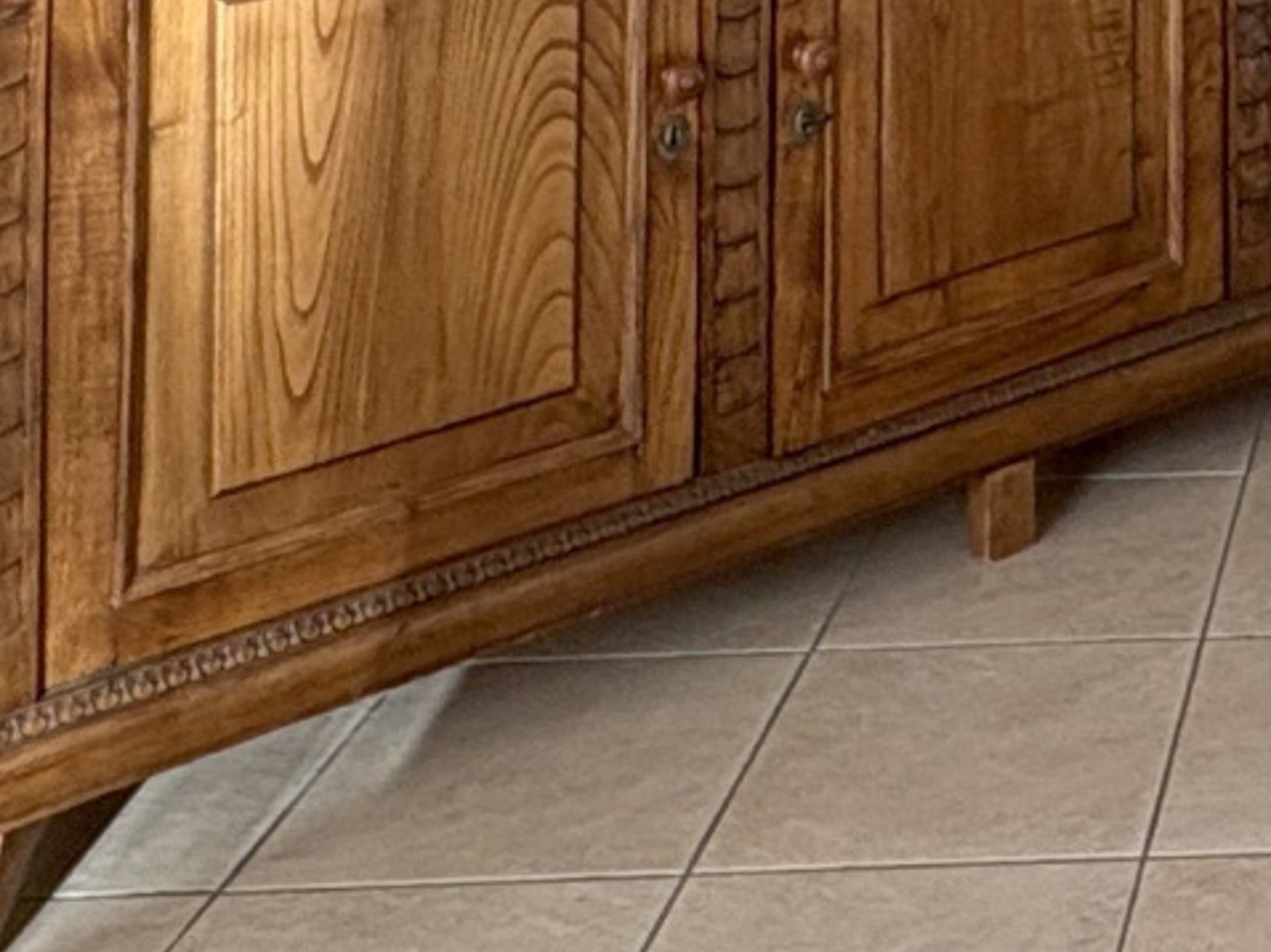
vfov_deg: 16.4
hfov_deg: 22.6
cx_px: 1742
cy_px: -763
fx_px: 2752
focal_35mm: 75
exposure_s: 1/99
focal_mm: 2.22
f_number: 2.2
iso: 100
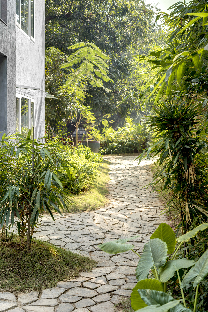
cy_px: 156
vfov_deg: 38.9
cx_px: 104
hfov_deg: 26.5
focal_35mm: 51
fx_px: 442
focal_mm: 51
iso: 200
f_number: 7.1
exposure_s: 1/125
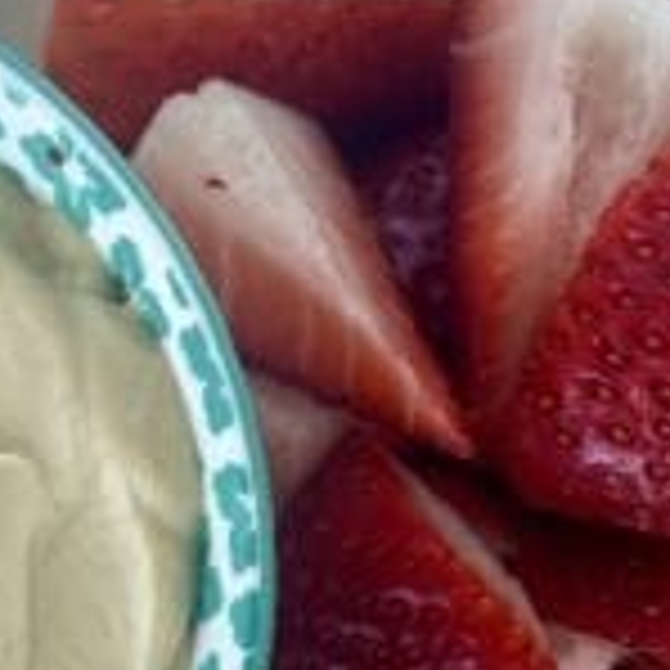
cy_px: 674
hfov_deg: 12.6
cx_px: 0
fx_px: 3000
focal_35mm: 137
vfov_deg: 12.6
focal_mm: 6.76
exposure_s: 1/60
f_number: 1.78
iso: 80
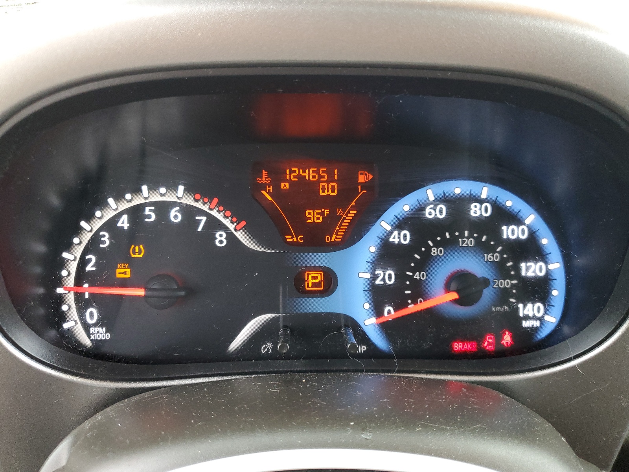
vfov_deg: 53.1
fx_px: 472
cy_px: 236
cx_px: 314
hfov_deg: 67.3
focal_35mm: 26
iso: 167
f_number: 1.5
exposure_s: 1/60.2
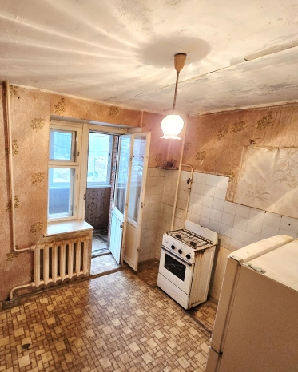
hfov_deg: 75.4
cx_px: 108
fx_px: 187
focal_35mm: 17
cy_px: 186
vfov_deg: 89.6
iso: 320
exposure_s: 1/50.3
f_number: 2.2
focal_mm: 2.2
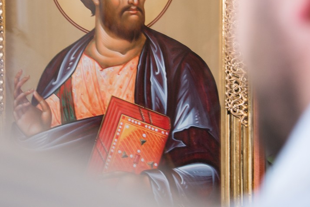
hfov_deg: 10.4
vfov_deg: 7.0
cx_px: 110
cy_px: 44
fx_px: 1697
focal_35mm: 197
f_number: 5.3
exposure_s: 1/40
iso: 640
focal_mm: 98
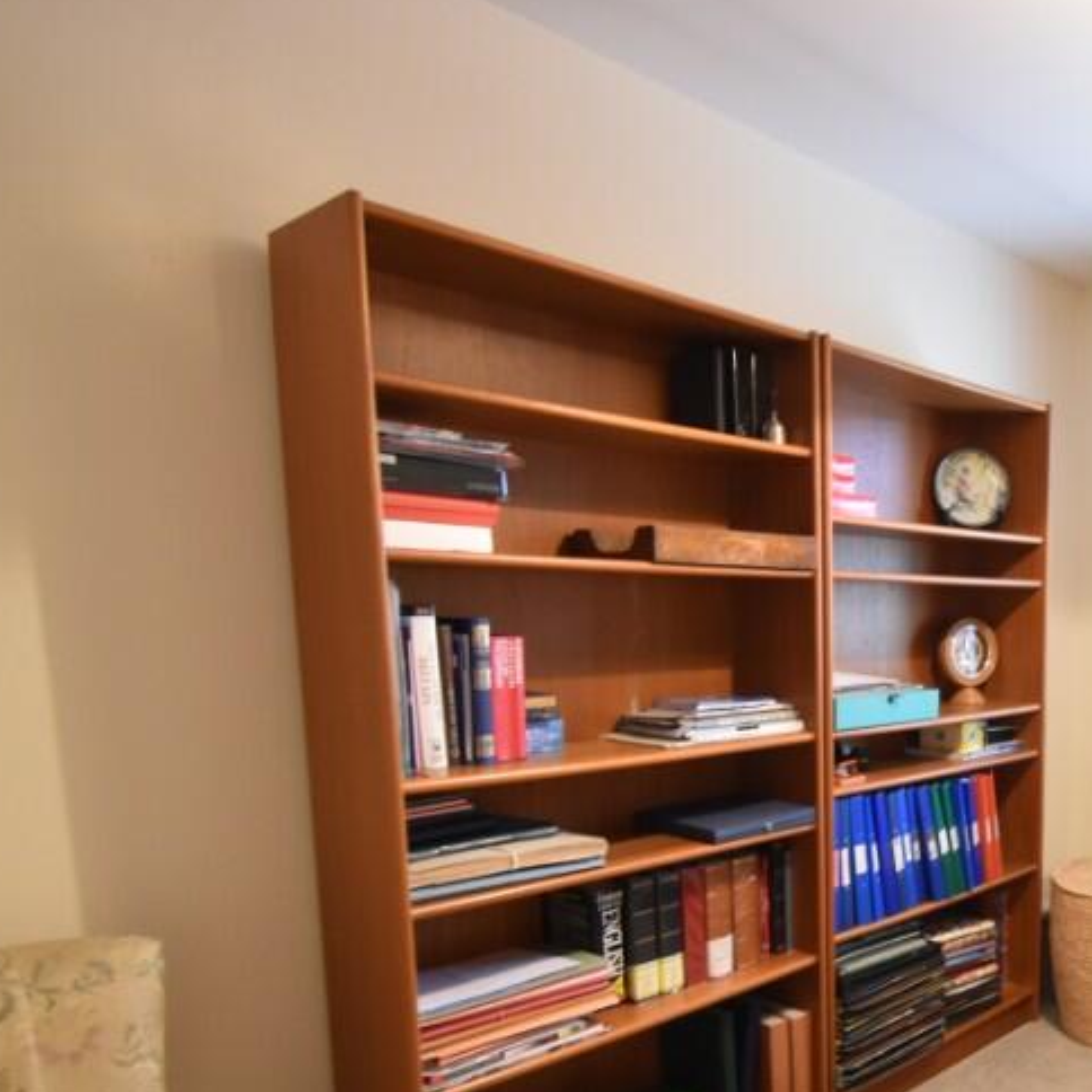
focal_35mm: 27
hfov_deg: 51.1
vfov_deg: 57.9
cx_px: 1013
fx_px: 964
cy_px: 719
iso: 1250
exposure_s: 1/15
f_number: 4.5
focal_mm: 10
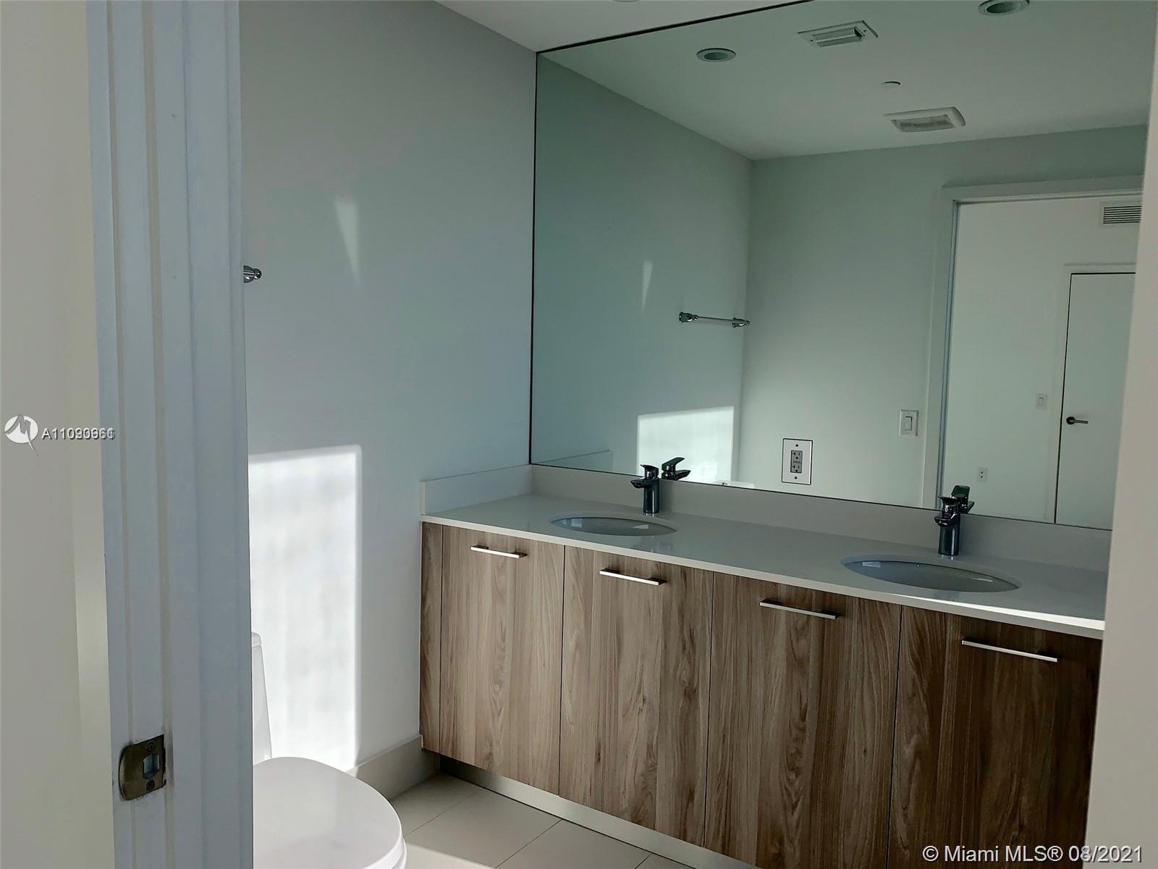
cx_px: 579
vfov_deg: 53.1
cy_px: 434
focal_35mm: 26
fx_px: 870
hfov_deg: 67.3
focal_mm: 4.25
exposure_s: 1/2833
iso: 25
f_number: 1.8
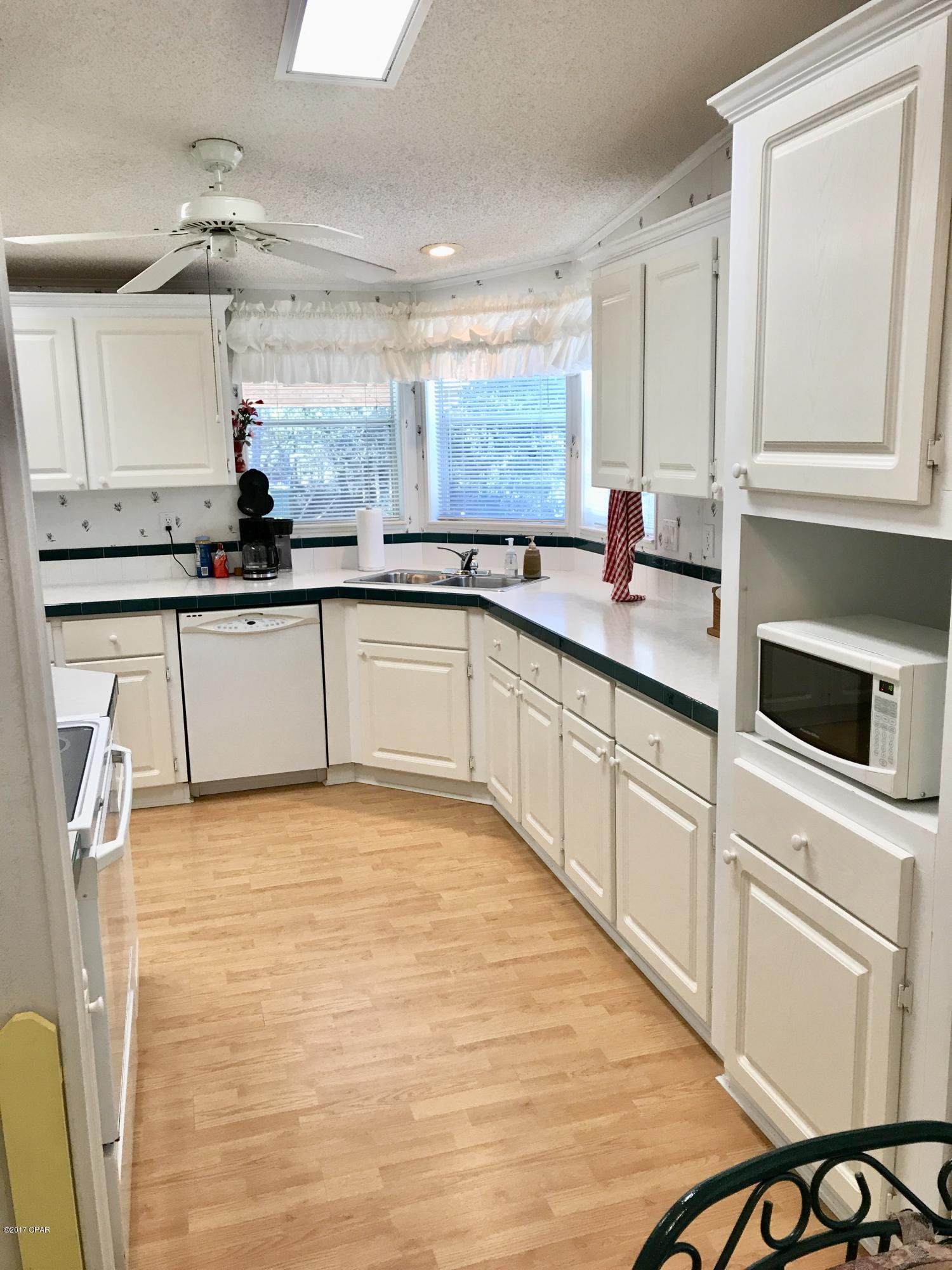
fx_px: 1027
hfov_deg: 49.7
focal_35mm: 28
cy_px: 635
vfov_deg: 63.4
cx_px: 476
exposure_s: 1/30
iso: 25
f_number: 1.8
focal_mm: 3.99
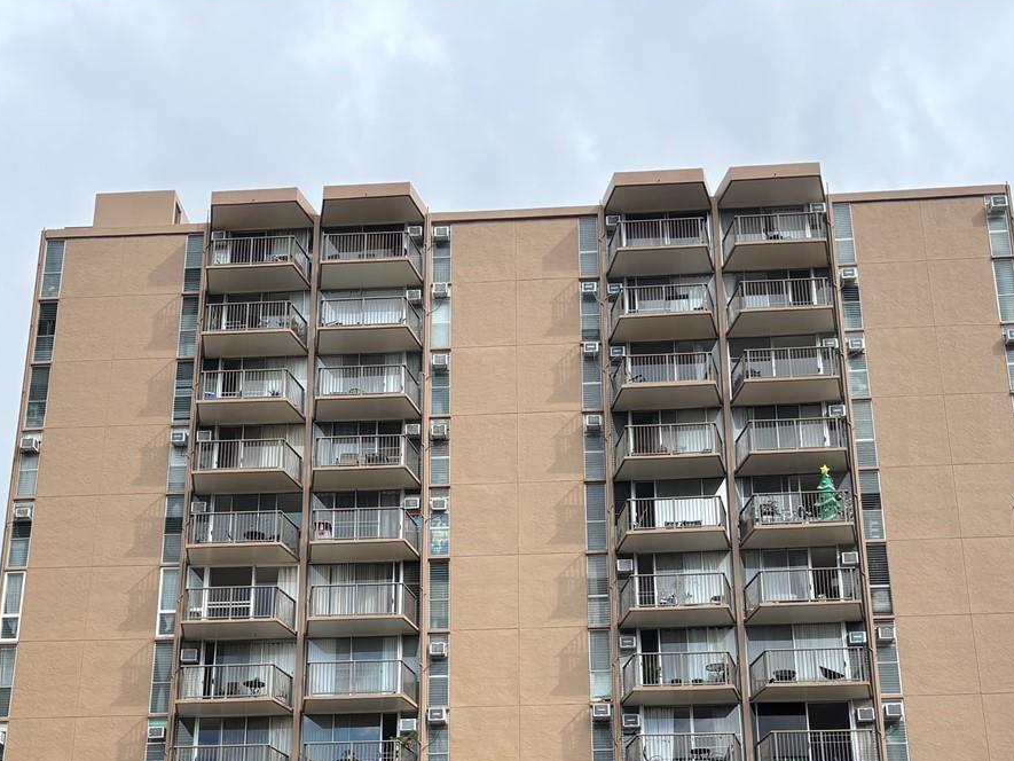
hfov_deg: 40.4
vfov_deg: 29.7
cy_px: 676
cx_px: 514
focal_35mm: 47
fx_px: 1377
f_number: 1.6
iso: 50
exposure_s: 1/2024
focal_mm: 5.96
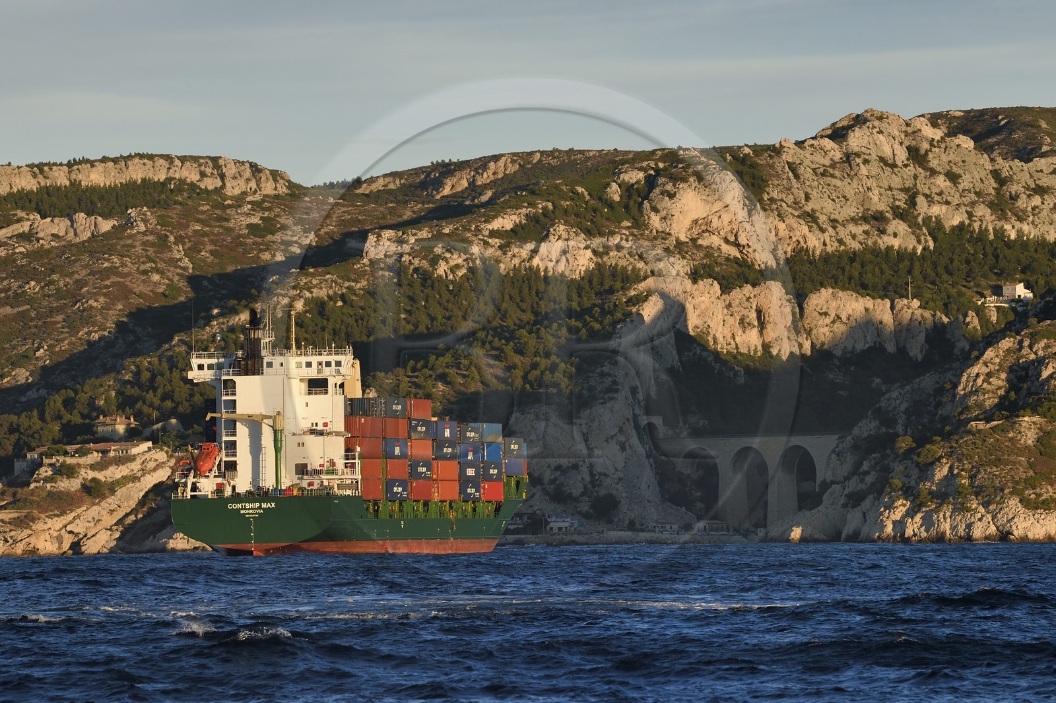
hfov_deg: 10.3
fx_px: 5865
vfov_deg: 6.9
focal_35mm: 200
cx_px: 528
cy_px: 352
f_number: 8
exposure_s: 1/640
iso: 320
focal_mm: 200
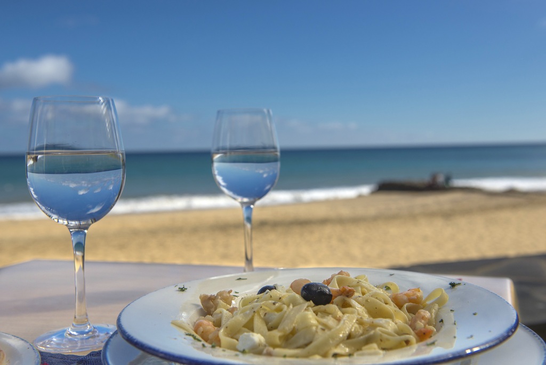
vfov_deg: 30.6
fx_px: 668
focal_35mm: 44
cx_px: 273
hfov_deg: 44.5
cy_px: 182
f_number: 7.1
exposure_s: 1/3200
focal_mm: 44
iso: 400
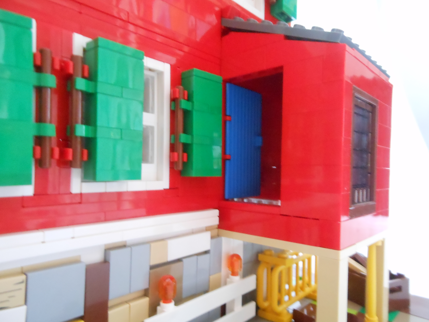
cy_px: 161
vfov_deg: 54.9
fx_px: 310
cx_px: 214
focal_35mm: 25
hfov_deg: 69.4
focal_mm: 4.5
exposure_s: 1/3
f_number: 3.2
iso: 800
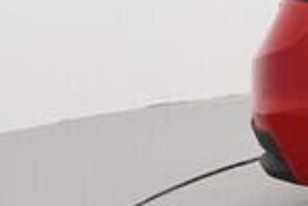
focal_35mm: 155
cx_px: 828
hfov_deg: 10.5
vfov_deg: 8.8
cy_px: -12
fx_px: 1331
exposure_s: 1/80
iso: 200
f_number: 5.6
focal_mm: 15
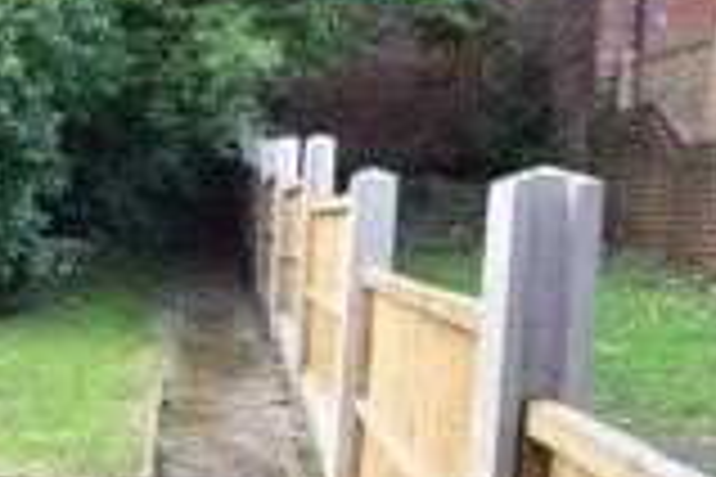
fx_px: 895
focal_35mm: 45
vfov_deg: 29.4
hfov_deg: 32.9
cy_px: 358
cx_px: -207
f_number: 7.1
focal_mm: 10
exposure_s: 1/200
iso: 400
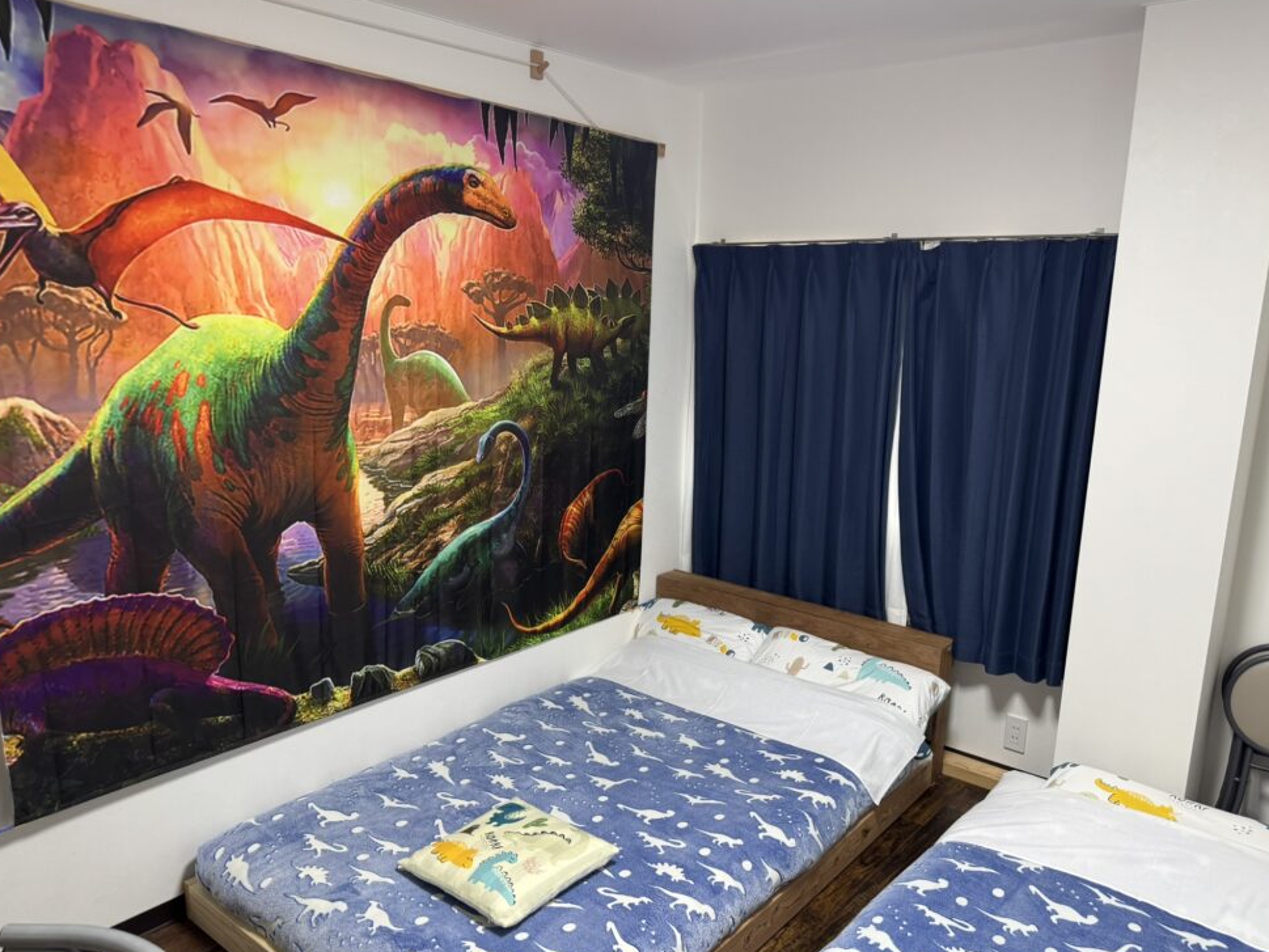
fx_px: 953
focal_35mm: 26
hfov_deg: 67.3
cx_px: 627
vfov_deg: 53.1
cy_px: 499
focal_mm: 6.76
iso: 160
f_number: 1.78
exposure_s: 1/60
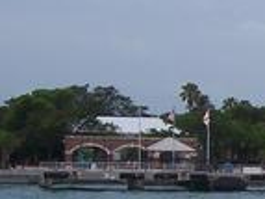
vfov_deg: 9.2
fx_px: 1231
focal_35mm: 161
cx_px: 382
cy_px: 139
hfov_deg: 11.8
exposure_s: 1/350
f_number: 3
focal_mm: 6
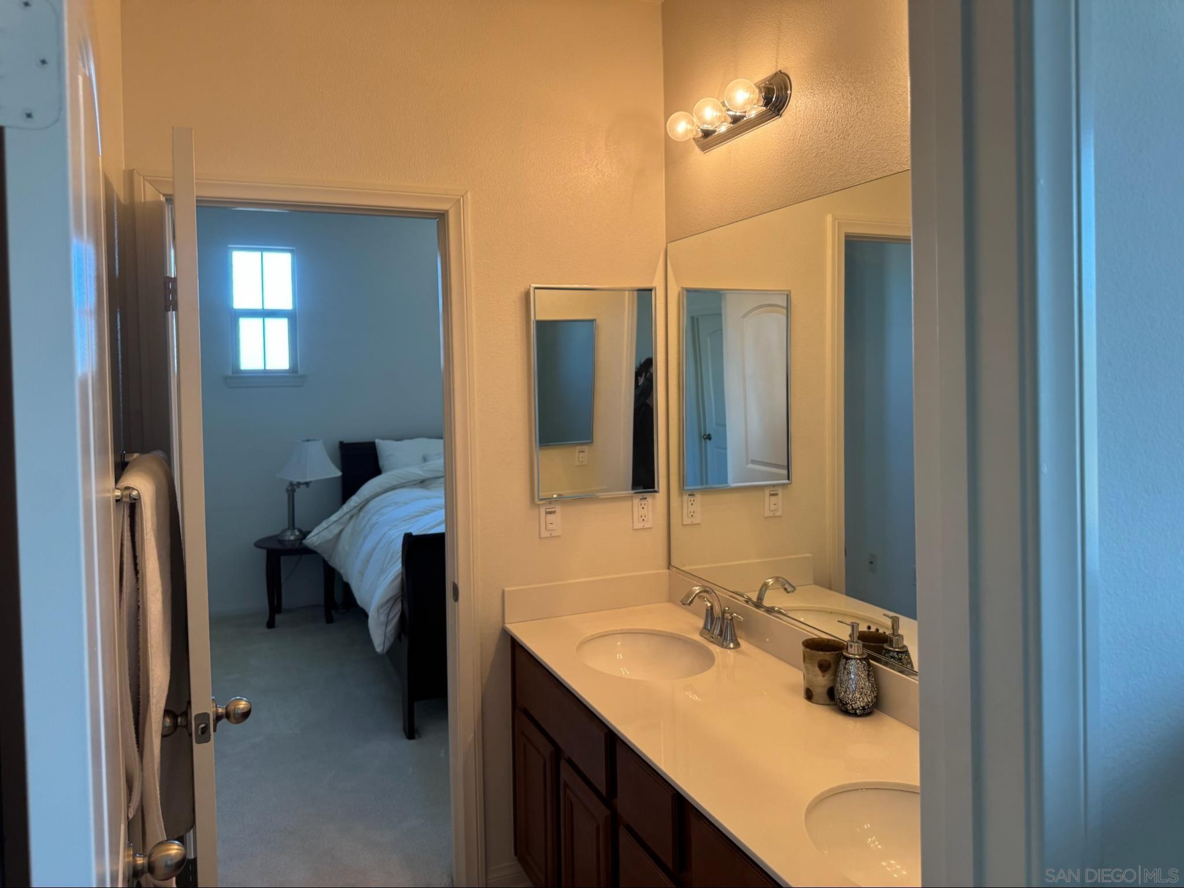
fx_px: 821
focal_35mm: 24
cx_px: 592
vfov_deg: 56.8
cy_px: 444
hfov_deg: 71.6
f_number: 1.78
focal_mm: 6.76
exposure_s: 1/120
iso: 125
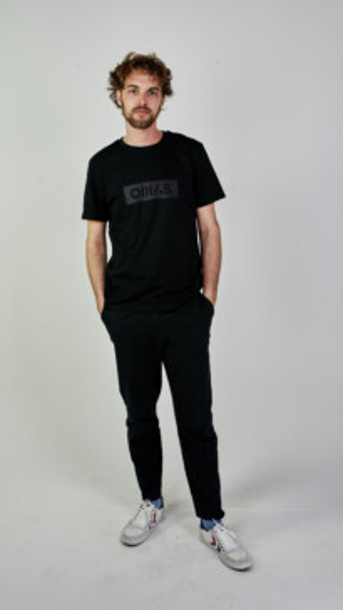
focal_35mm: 40
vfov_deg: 50.5
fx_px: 648
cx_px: 155
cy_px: 294
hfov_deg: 29.7
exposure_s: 1/250
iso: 400
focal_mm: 35
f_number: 4
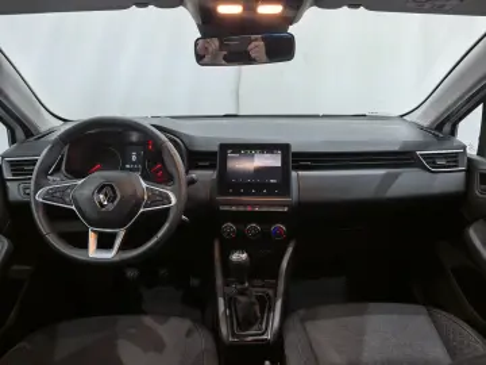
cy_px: 182
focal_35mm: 27
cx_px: 243
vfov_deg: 51.4
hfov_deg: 65.3
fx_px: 379
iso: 160
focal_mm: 6.98
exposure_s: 1/50
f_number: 1.4
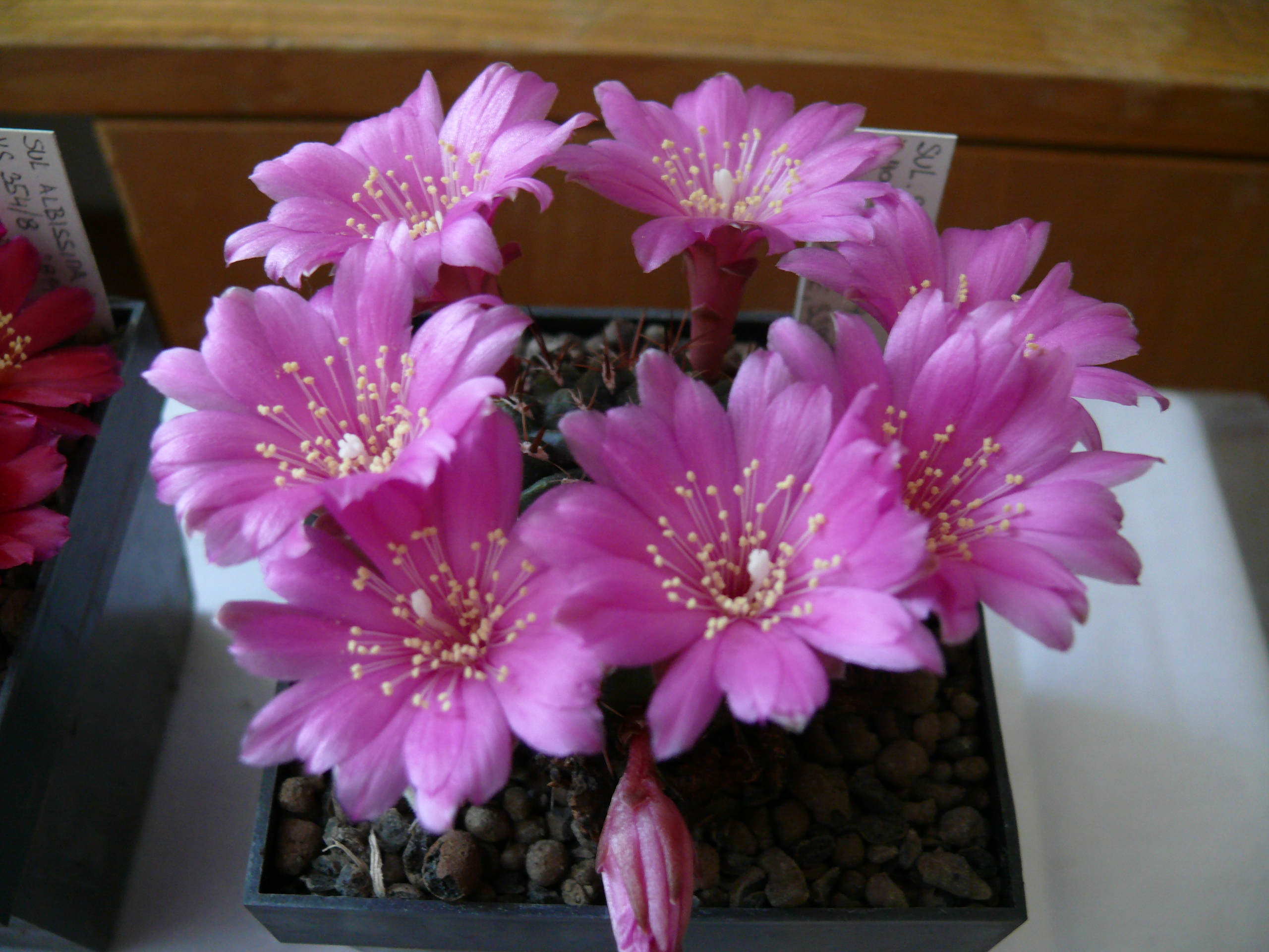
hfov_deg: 52.6
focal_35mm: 35
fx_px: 1283
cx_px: 634
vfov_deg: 40.7
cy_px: 476
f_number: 2.8
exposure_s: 1/25
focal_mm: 7.4
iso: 200
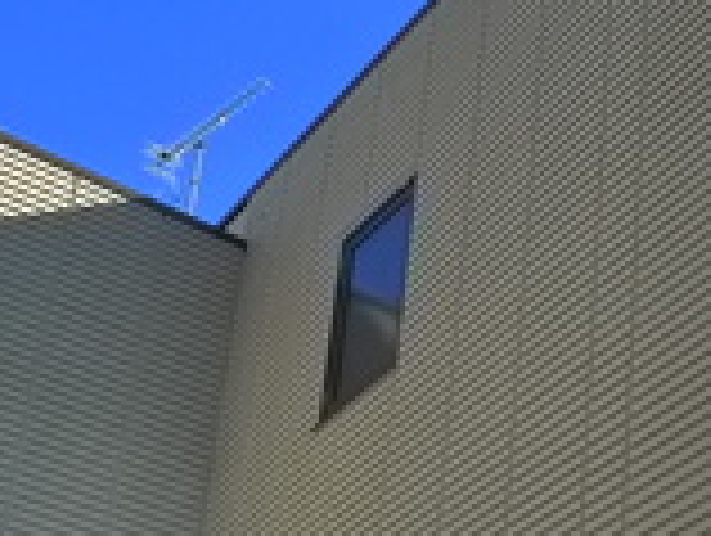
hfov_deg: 18.0
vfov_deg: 13.5
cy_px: 700
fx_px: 2181
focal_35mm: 106
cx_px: 742
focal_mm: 5.1
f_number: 4
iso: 400
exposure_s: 1/500
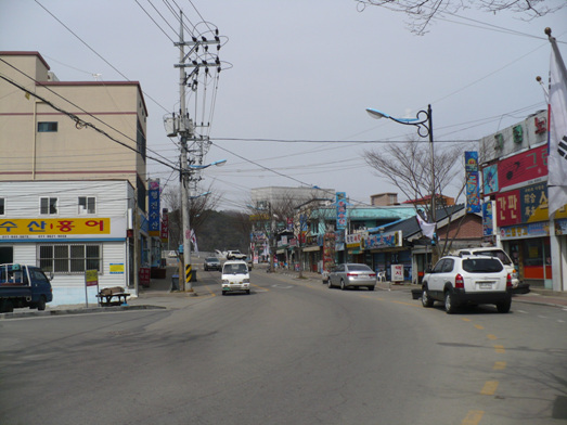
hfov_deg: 50.1
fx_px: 606
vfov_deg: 38.7
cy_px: 212
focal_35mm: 37
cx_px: 284
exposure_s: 1/320
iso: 100
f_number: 8
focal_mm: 6.1
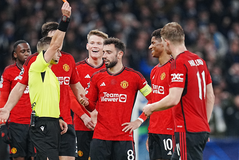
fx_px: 3984
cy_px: 80
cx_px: 120
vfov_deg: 2.3
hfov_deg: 3.4
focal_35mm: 600
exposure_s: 1/1600
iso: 2500
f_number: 2.8
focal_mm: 400
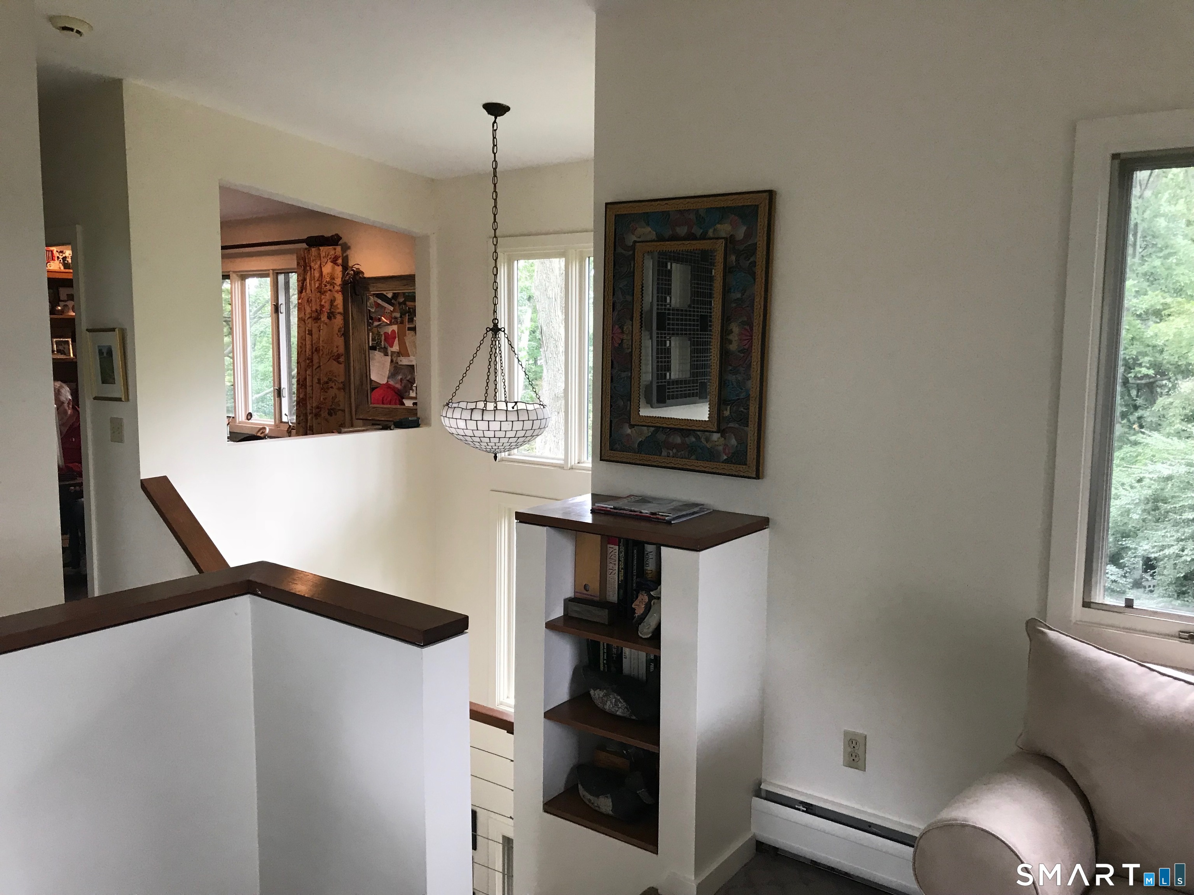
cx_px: 597
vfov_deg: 49.7
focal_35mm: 28
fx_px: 966
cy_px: 448
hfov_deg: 63.4
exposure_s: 1/30
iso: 32
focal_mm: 3.99
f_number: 1.8
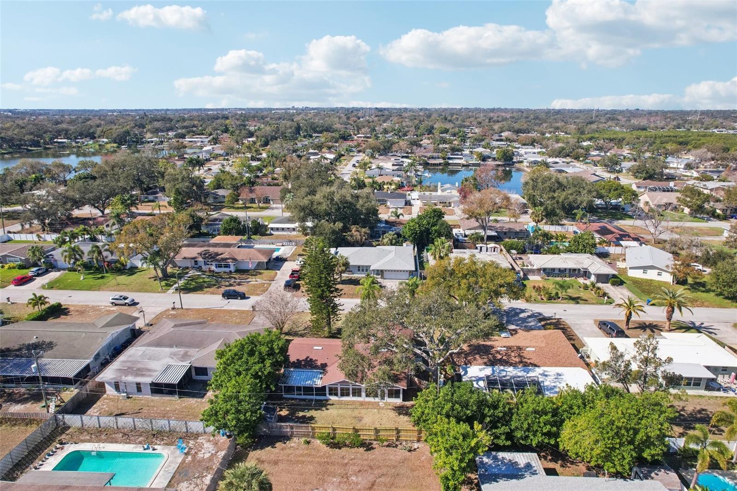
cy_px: 246
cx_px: 368
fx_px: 450
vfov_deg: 57.2
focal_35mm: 22
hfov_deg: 78.6
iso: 400
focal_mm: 8.4
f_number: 2.8
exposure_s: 1/1600
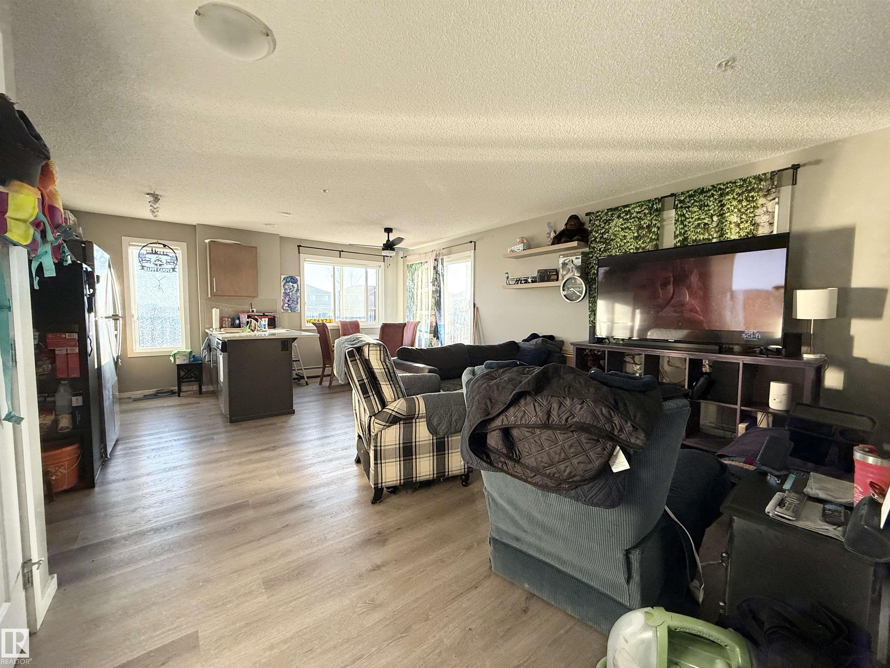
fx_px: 360
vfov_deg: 85.7
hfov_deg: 102.1
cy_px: 334
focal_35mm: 14
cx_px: 445
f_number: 2.2
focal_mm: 2.22
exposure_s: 1/99
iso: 125
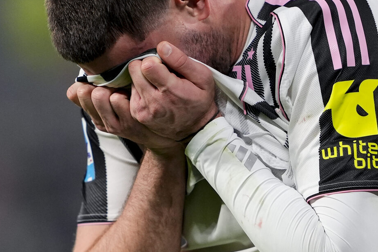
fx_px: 6342
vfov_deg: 2.3
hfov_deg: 3.4
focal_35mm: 604
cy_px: 84
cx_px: 123
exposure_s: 1/1600
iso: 2000
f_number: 2.8
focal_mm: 400
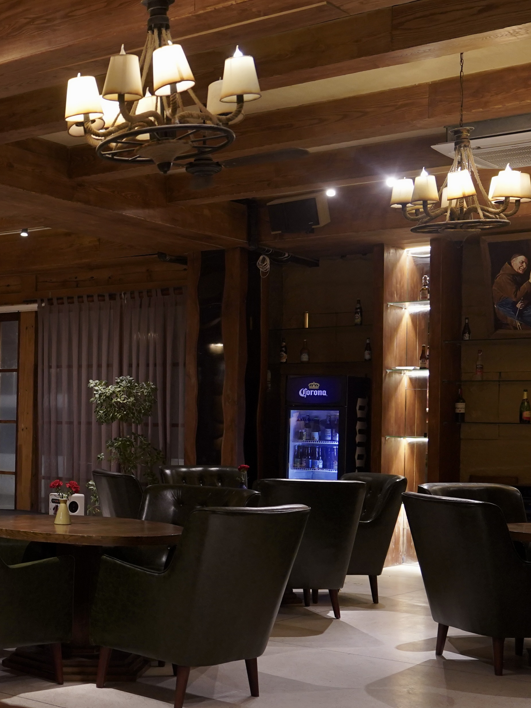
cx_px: -144
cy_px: 415
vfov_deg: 34.3
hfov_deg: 23.3
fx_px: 1145
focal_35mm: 56
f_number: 2.8
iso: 1600
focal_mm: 24
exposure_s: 1/100
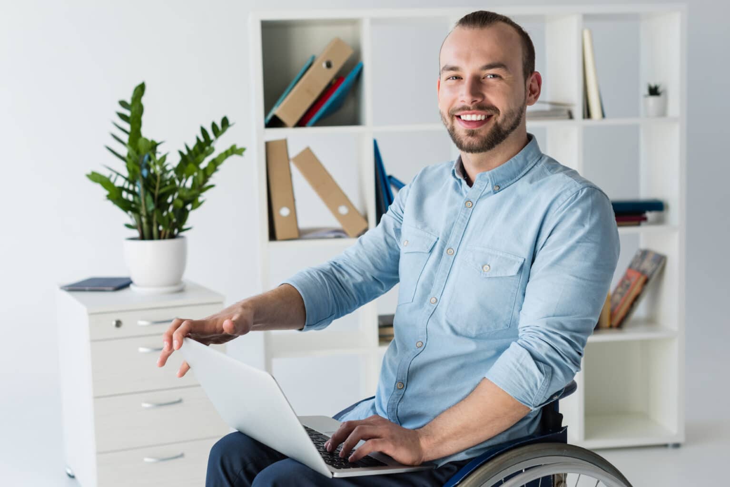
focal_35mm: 50
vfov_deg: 27.0
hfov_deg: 39.6
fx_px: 1014
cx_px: 365
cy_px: 244
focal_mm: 50
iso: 200
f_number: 4
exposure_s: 1/125
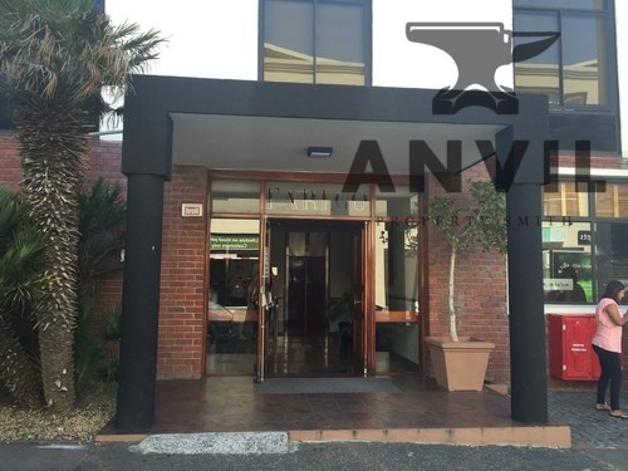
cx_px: 314
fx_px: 526
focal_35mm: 29
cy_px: 236
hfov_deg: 61.7
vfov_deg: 48.2
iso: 32
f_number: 2.2
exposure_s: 1/168
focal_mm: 4.15
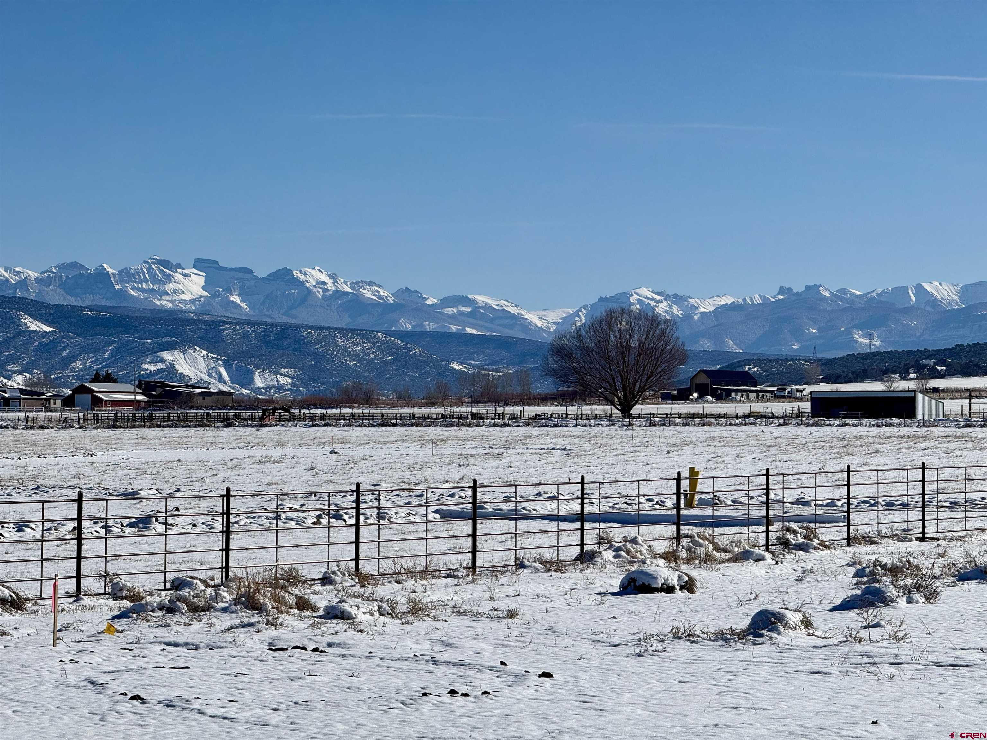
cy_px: 370
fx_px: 3422
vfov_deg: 12.3
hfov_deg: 16.4
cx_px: 494
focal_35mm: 120
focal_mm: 15.66
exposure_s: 1/3891
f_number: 2.8
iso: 40
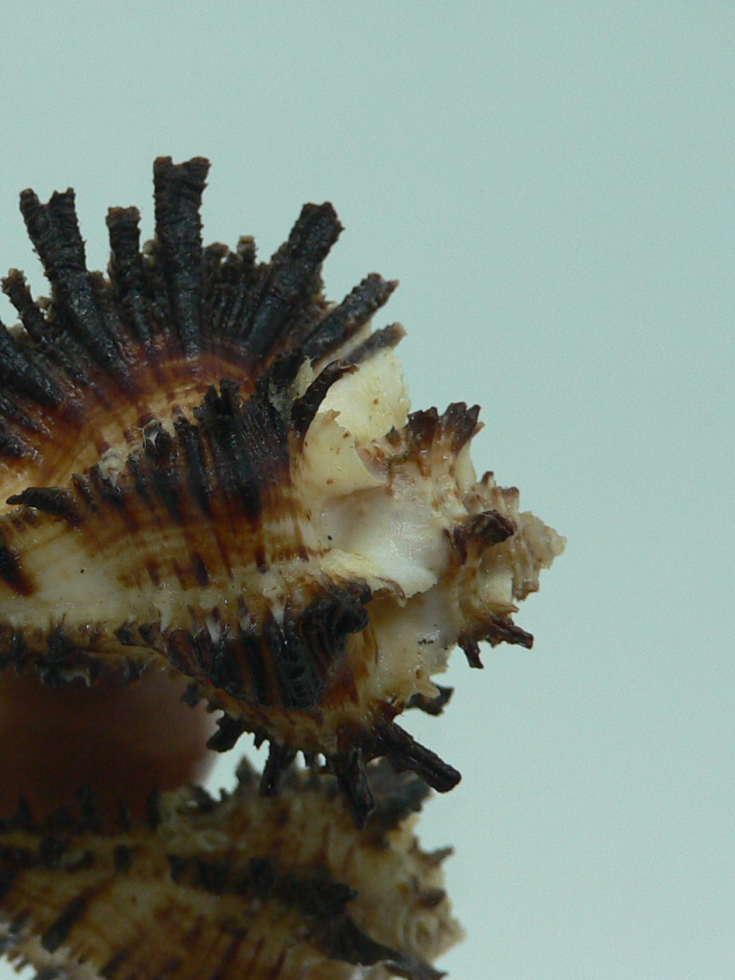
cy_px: 565
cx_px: 121
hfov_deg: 25.5
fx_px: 1585
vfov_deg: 34.3
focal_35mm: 56
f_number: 2.8
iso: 100
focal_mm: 4.6
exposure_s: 1/60
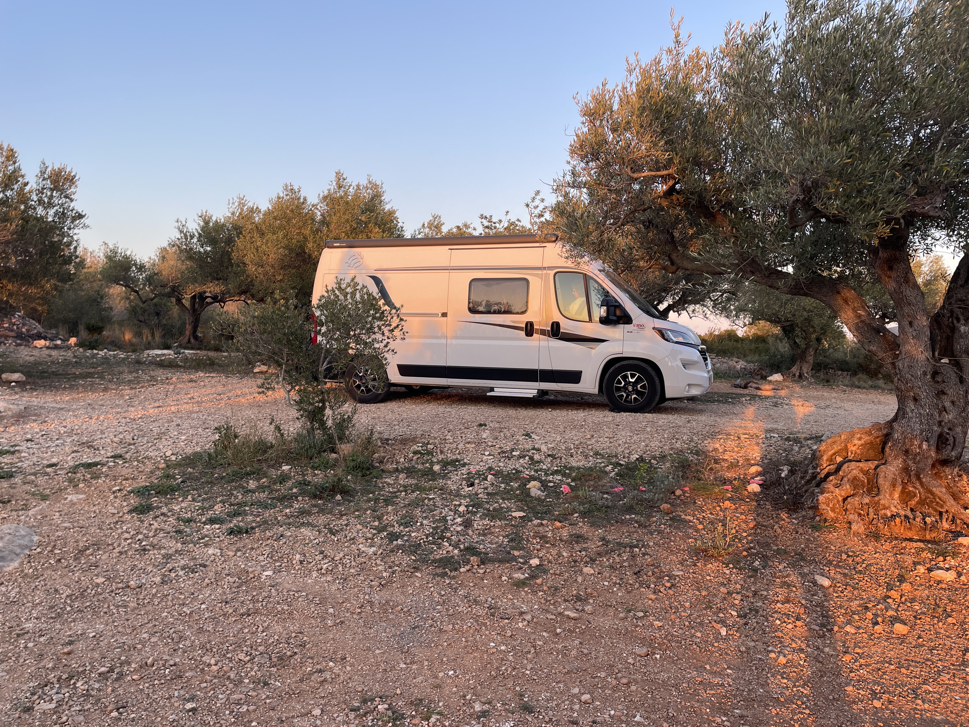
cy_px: 364
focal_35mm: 26
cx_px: 484
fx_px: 728
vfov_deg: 53.1
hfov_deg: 67.3
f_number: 1.6
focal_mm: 4.2
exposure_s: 1/381
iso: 32
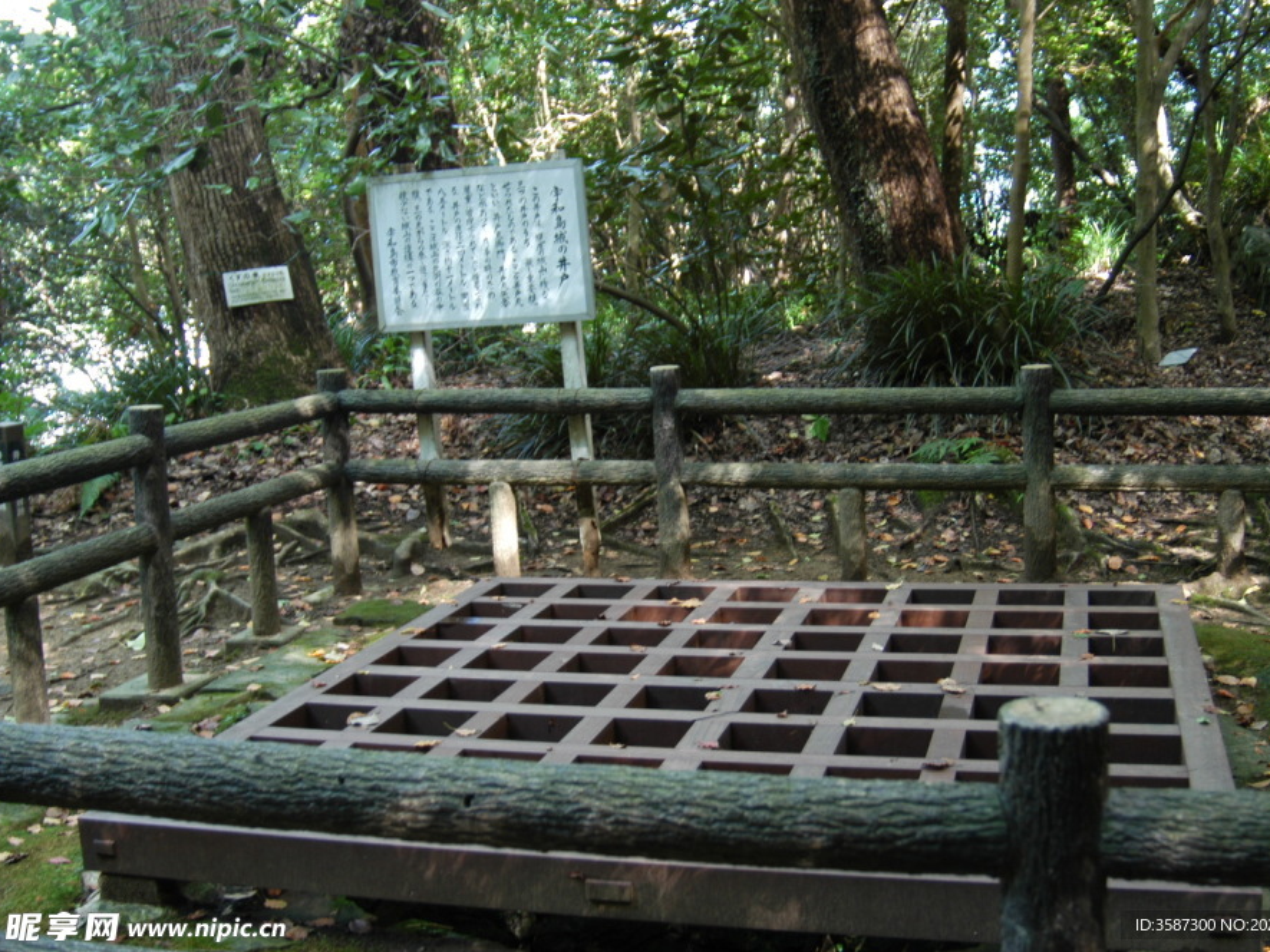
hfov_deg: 46.7
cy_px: 465
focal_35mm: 40
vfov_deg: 36.0
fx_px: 1468
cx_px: 718
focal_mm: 24
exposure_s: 1/15
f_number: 3.5
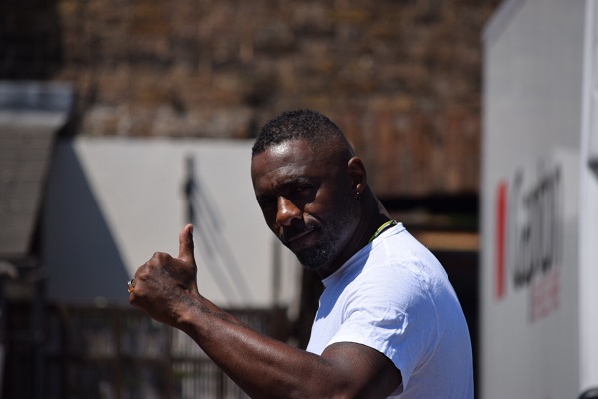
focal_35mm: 270
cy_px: 200
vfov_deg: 5.1
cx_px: 299
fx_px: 4485
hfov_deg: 7.6
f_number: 5.6
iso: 200
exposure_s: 1/2000
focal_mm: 180
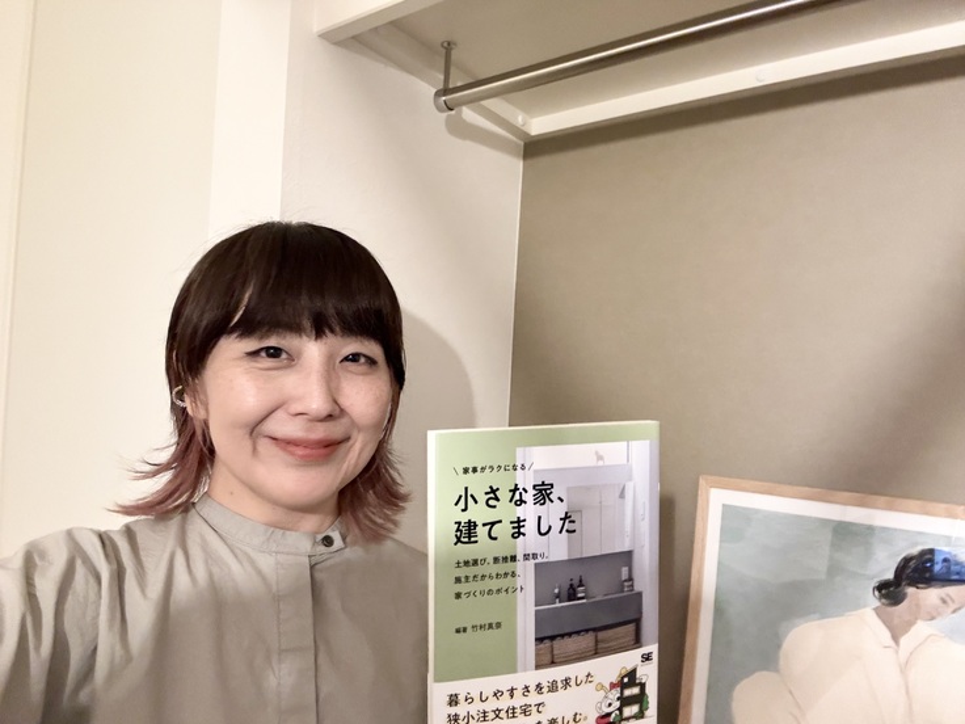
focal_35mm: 23
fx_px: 641
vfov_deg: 58.9
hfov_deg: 73.9
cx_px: 482
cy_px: 362
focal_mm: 2.69
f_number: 1.9
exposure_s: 1/25
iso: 320
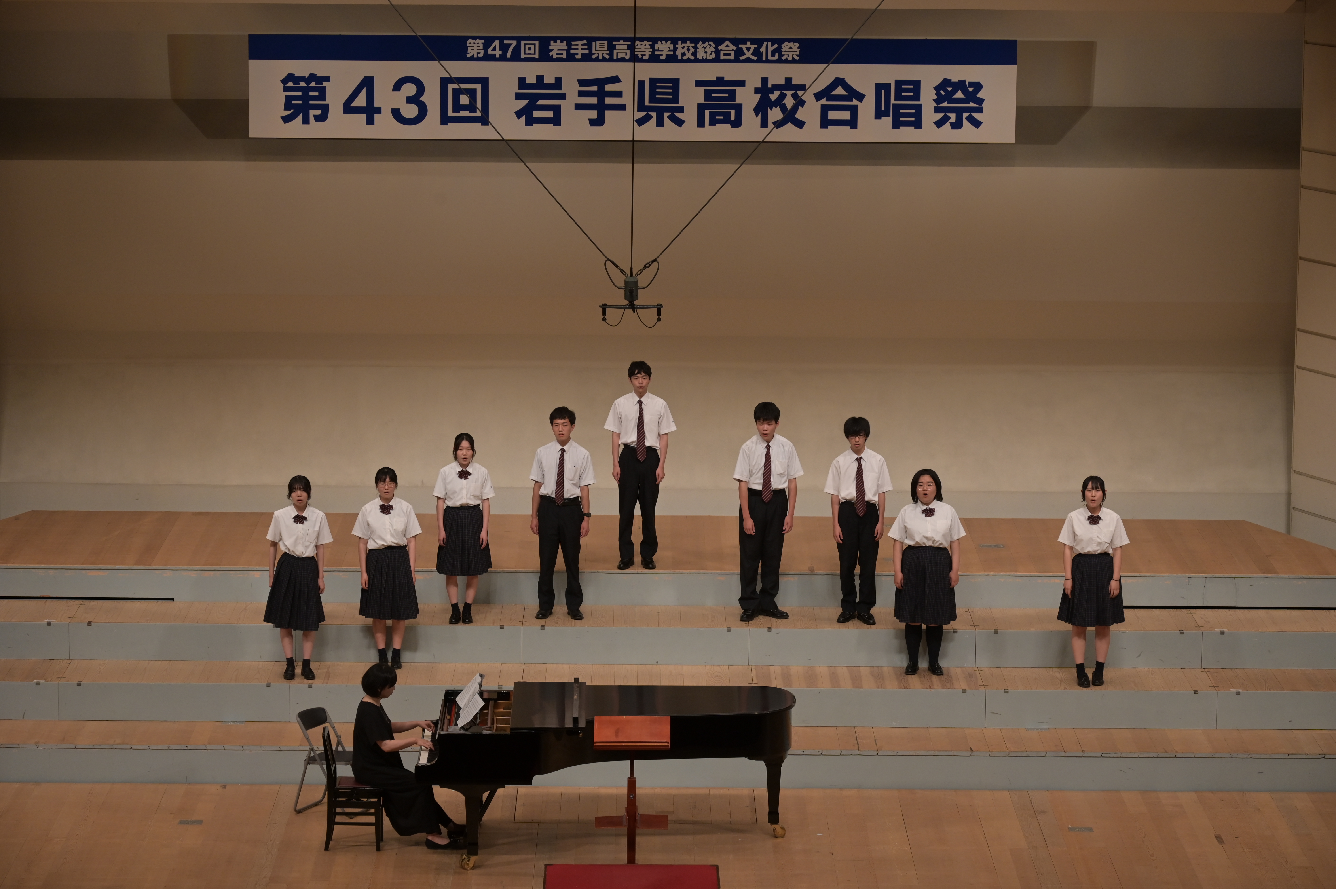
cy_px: 444
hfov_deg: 16.4
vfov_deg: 11.0
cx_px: 668
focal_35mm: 125
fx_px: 4636
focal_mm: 125
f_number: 8
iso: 900
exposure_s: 1/125
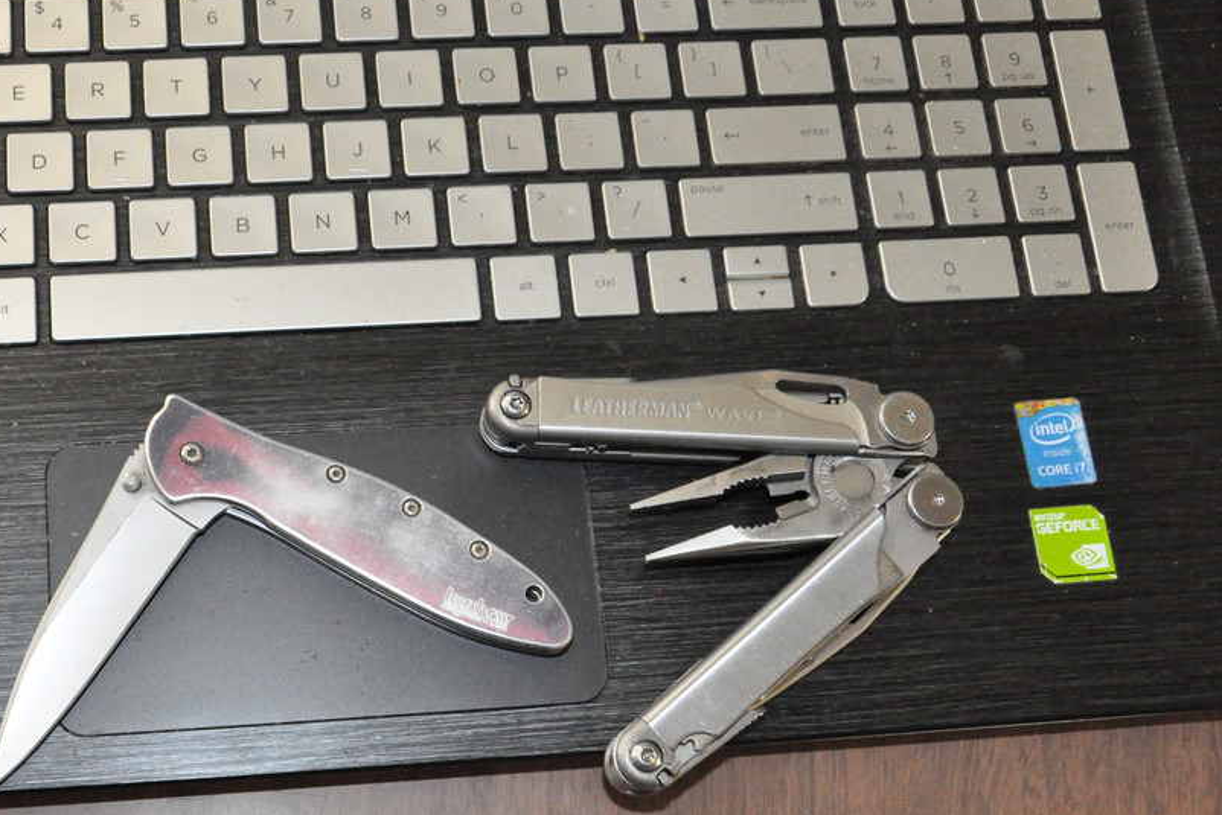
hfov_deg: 36.3
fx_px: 1833
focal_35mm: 54
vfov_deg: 25.0
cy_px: 491
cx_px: 364
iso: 3200
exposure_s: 1/60
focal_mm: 24
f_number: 5.6
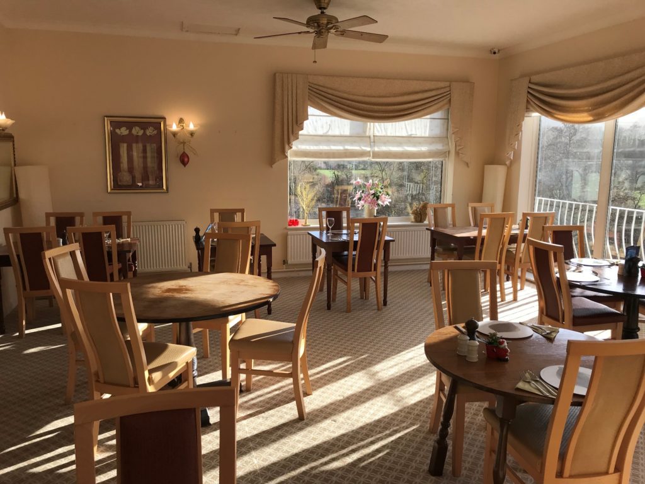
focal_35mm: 28
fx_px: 522
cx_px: 322
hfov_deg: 63.4
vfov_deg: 49.7
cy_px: 242
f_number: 1.8
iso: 20
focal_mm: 3.99
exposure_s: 1/488
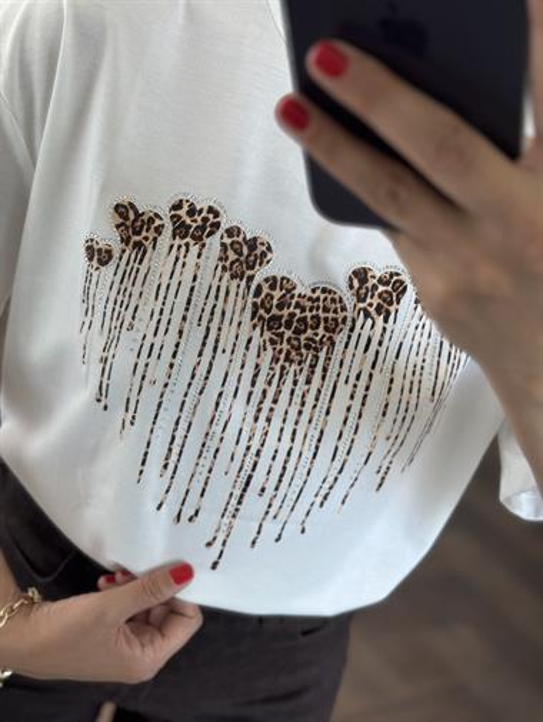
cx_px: 272
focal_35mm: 48
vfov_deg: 39.6
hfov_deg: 30.3
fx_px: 1003
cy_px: 361
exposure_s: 1/121
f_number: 1.78
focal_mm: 6.86
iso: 100
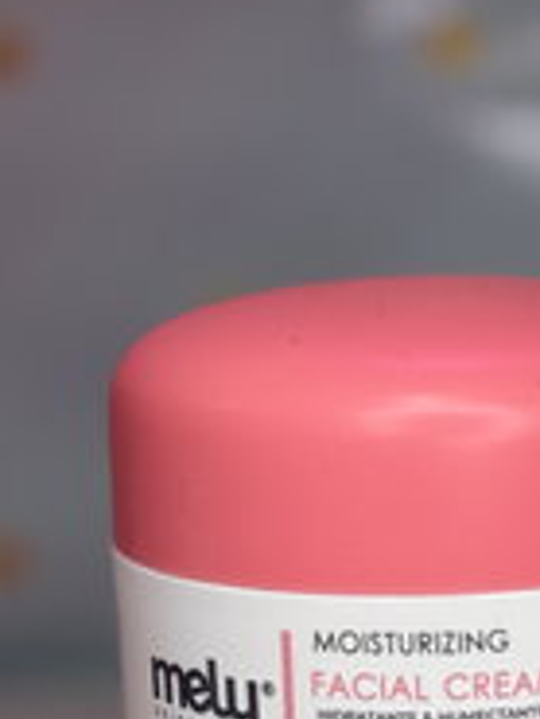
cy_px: 764
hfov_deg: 10.7
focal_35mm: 138
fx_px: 2867
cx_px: 458
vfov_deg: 14.0
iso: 50
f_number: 1.78
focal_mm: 6.76
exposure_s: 1/121
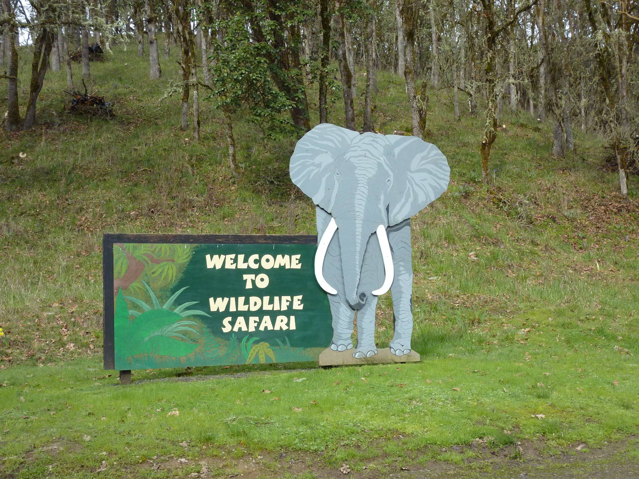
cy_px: 240
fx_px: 960
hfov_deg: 36.8
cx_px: 320
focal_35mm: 52
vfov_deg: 28.0
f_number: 3.8
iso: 200
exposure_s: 1/500
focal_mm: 8.5
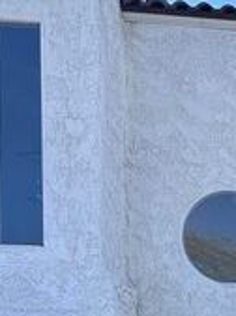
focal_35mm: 95
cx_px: 465
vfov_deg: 18.7
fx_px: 867
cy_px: 444
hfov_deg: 13.4
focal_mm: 6.86
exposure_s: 1/1721
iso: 80
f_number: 1.78
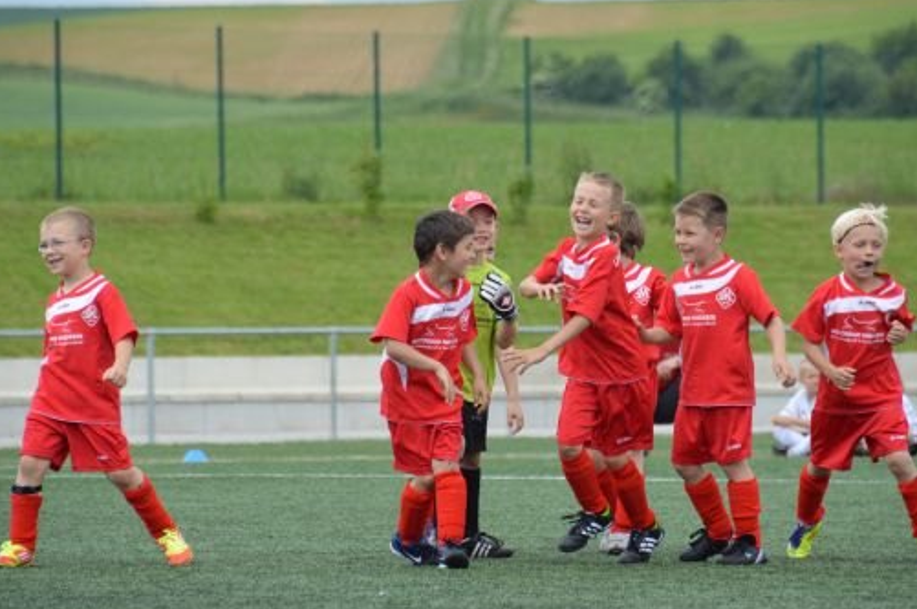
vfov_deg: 3.8
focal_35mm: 359
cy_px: 288
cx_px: 470
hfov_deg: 5.7
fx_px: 9135
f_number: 5.6
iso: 400
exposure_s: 1/1000
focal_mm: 200
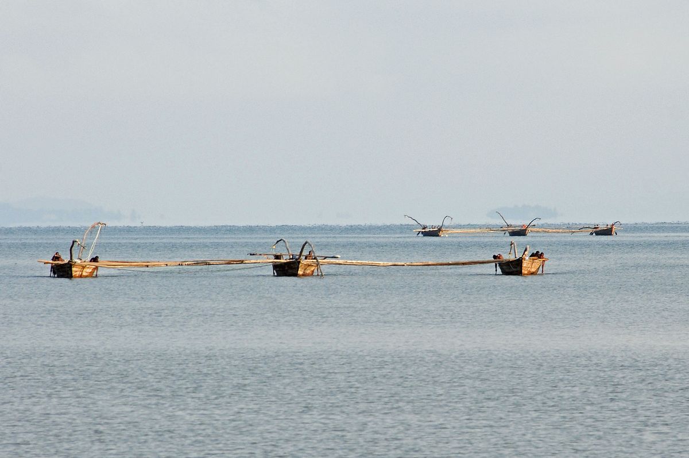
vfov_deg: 4.6
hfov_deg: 6.9
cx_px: 344
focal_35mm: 300
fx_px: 5735
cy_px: 229
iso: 200
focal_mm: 200
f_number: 9
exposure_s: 1/320
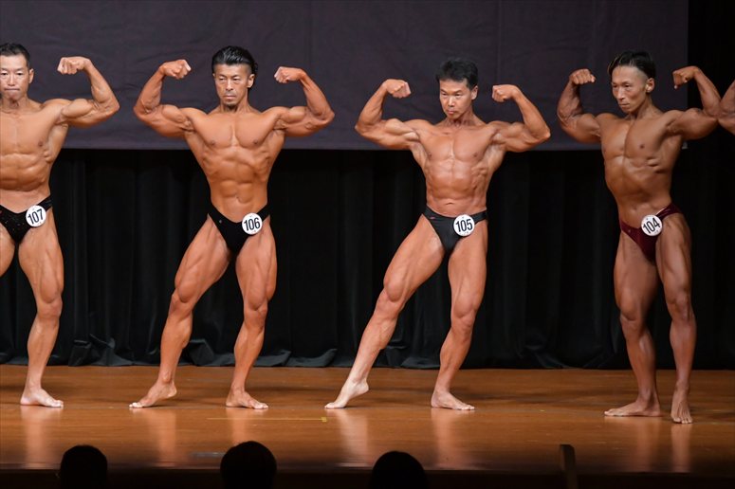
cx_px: 368
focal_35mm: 255
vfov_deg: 5.4
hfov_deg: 8.1
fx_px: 5204
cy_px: 244
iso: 5000
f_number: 5.6
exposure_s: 1/400
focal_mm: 170
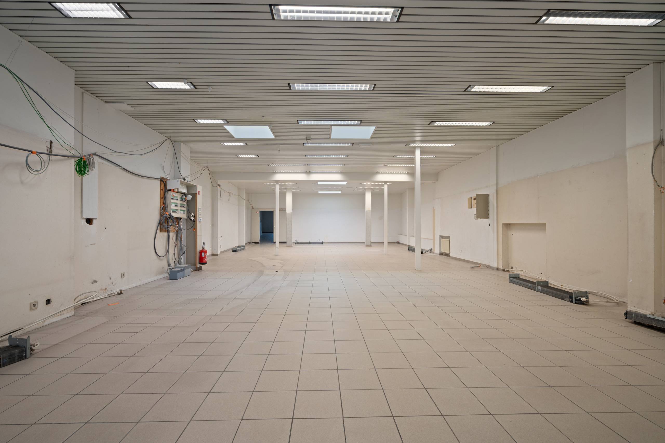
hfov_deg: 96.7
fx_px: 295
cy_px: 222
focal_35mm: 16
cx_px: 332
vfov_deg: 73.7
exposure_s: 1/1.25
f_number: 11
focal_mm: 16
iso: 250
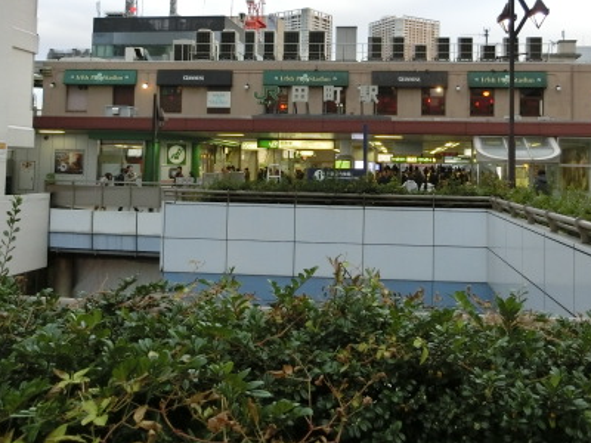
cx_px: 325
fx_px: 683
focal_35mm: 40
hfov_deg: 46.7
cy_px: 126
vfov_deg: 35.4
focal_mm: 4.5
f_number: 3.5
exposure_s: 1/125
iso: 250
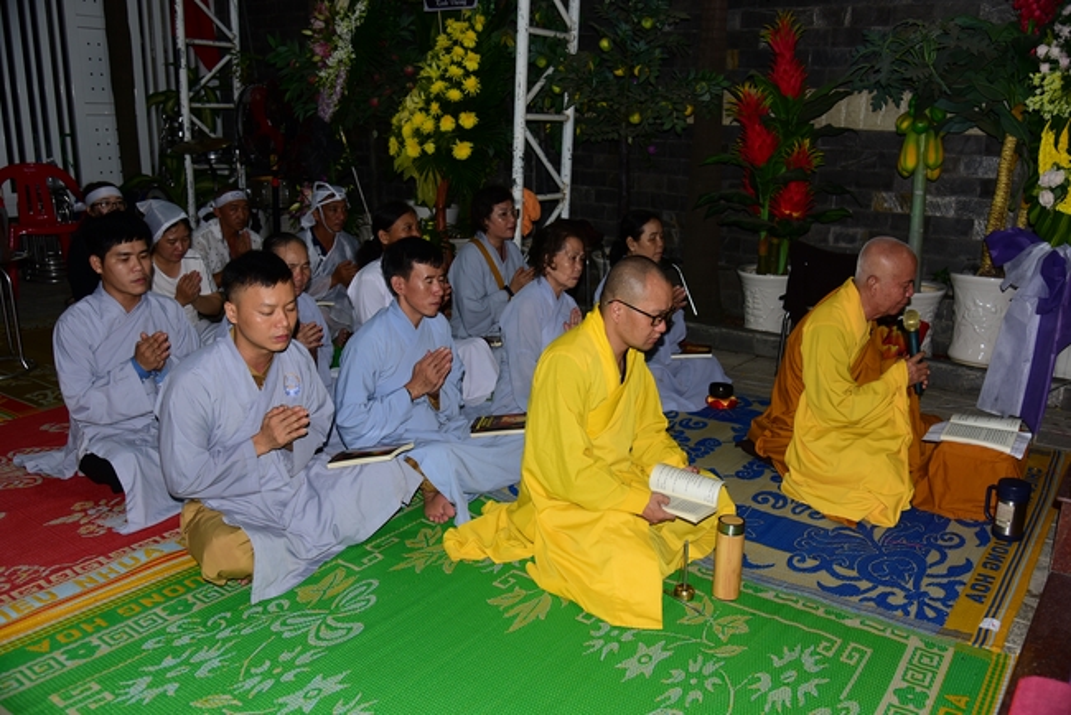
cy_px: 358
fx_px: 923
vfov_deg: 42.4
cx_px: 536
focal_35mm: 31
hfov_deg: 60.3
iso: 320
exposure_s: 1/60
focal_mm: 31
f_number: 4
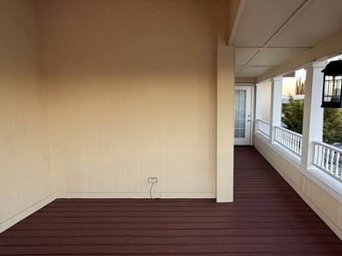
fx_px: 227
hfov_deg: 72.6
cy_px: 129
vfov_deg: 58.8
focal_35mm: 23
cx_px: 217
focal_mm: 2.22
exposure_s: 1/99
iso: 160
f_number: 2.2
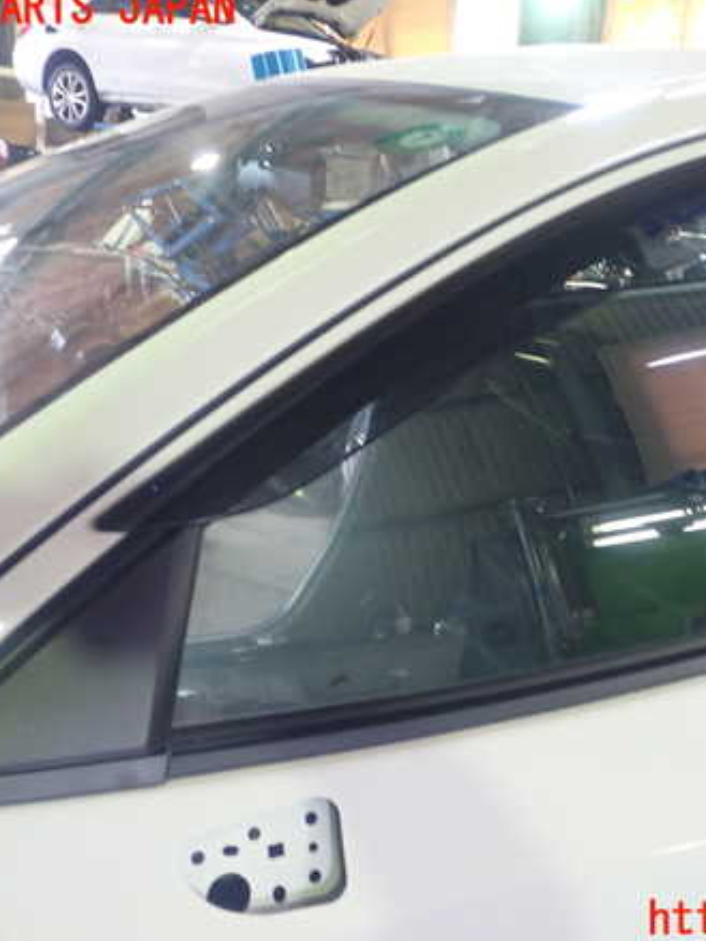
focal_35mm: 41
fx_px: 1115
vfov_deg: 45.8
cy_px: 465
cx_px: 489
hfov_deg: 34.7
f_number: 2.3
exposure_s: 1/30
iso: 250
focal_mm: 5.4
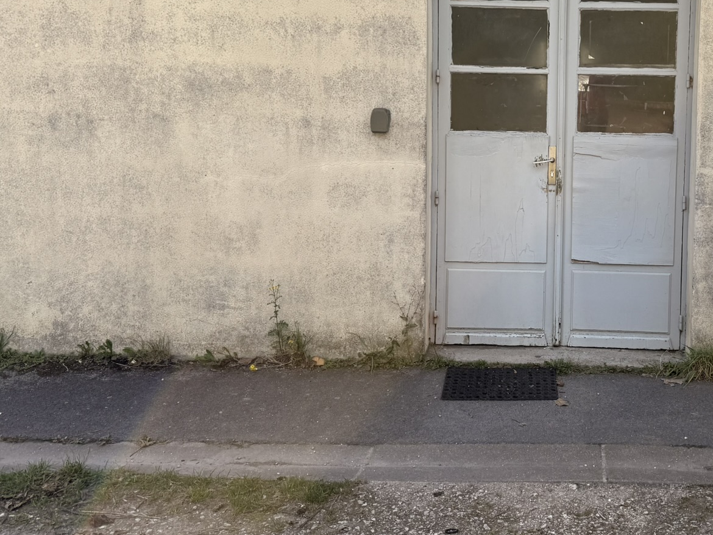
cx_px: 556
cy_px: 128
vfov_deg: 33.6
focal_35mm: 42
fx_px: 865
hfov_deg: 43.0
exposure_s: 1/2445
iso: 80
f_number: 1.78
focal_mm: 6.76
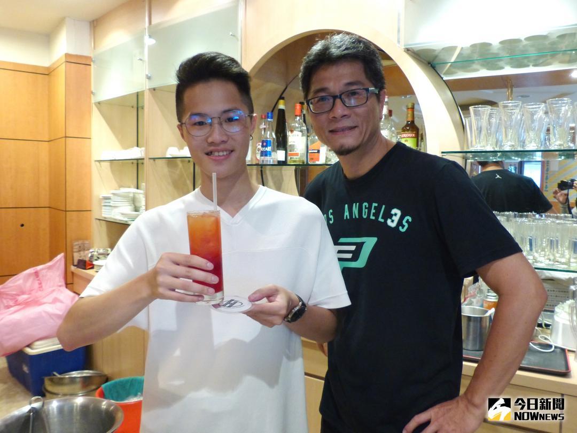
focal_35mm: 29
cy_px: 216
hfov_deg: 61.7
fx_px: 483
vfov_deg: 48.2
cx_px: 288
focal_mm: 5.2
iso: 400
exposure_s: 1/15
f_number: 2.8
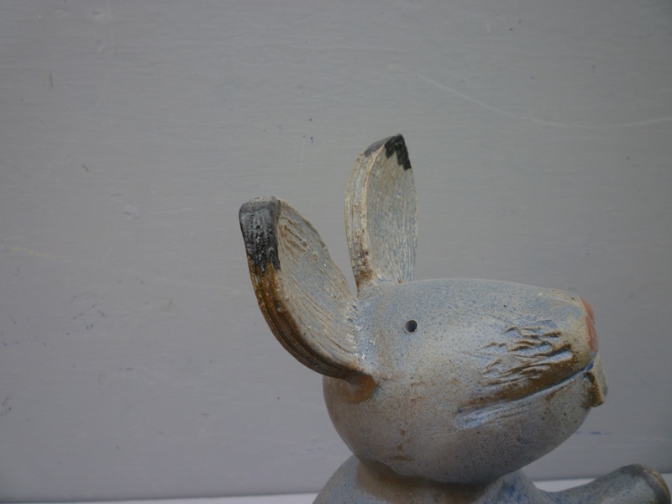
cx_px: 336
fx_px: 563
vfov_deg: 48.2
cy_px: 252
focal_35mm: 29
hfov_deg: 61.7
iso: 80
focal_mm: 5.2
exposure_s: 1/125
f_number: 3.3
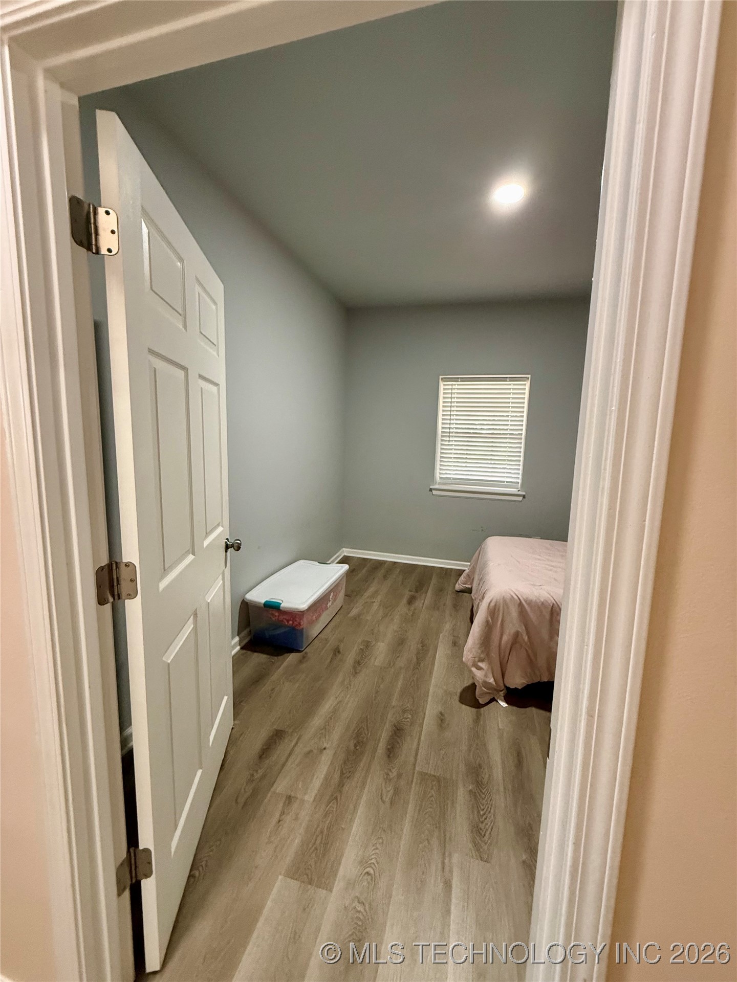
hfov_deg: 85.7
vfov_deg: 102.1
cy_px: 491
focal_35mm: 14
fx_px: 397
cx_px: 368
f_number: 2.2
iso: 500
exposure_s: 1/60
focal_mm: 2.22
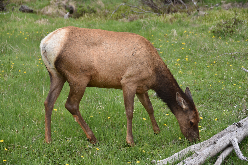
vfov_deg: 13.0
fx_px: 723
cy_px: 82
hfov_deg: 19.5
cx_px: 124
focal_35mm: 105
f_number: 5.3
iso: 125
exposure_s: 1/250
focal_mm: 105
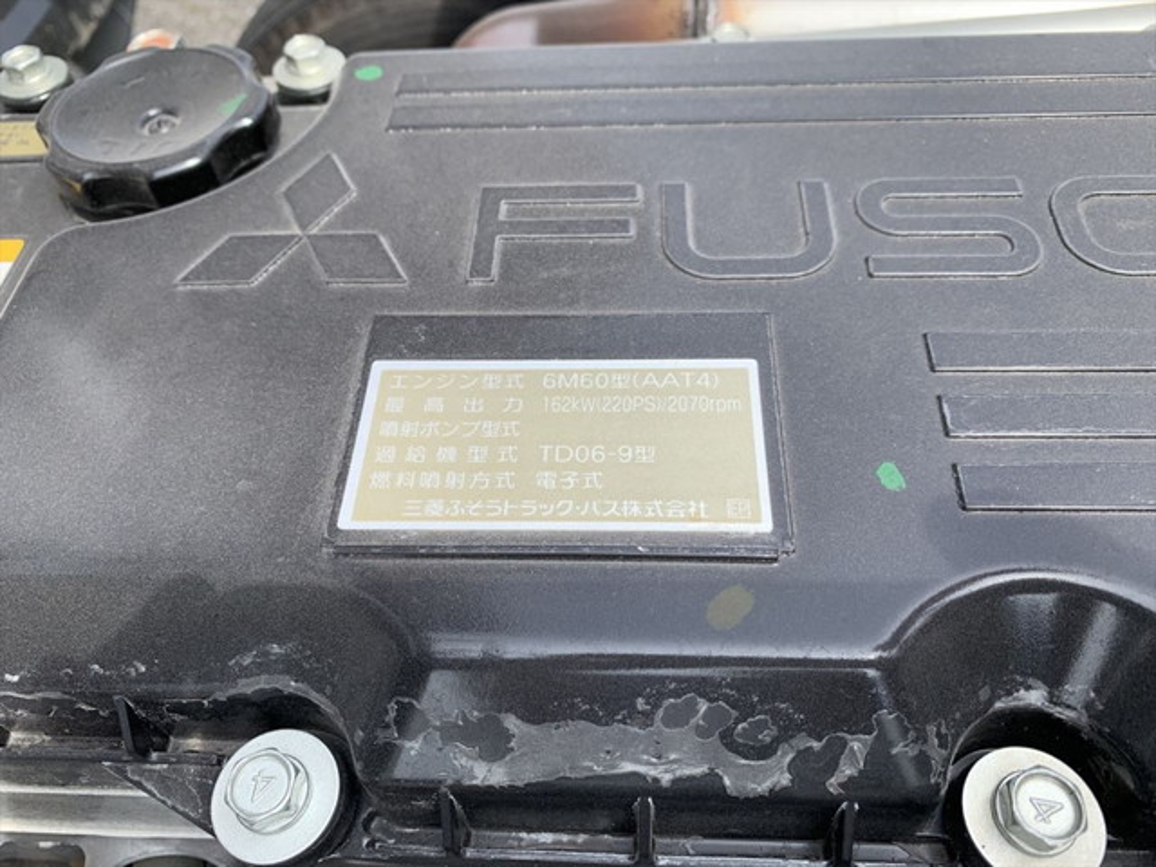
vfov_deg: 53.1
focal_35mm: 26
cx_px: 578
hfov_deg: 67.3
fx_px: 868
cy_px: 434
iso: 25
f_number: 1.8
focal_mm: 4.25
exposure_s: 1/808
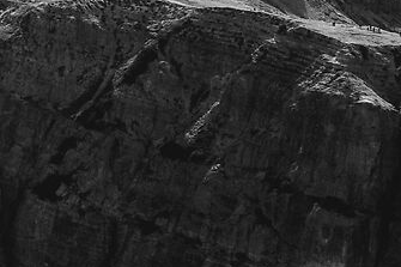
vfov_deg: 5.4
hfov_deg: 8.0
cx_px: -268
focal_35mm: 251
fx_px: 2794
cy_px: -35
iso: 400
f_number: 11
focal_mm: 35
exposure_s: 1/1000
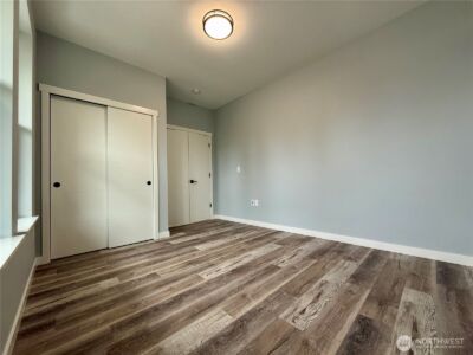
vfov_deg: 85.7
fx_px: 191
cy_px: 178
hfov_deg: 102.1
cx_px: 236
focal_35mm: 14
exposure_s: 1/120
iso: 200
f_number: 2.2
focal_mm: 2.22
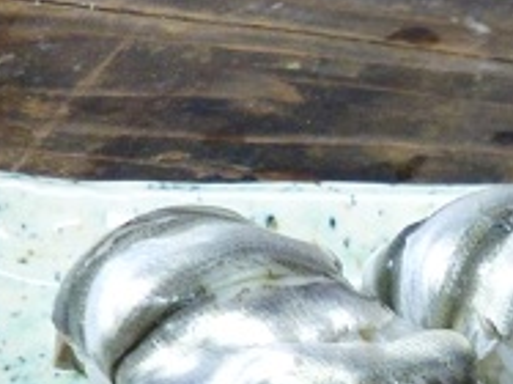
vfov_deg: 22.3
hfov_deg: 29.3
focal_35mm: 61
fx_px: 903
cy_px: 454
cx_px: 529
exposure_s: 1/15
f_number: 2.5
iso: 400
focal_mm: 4.3
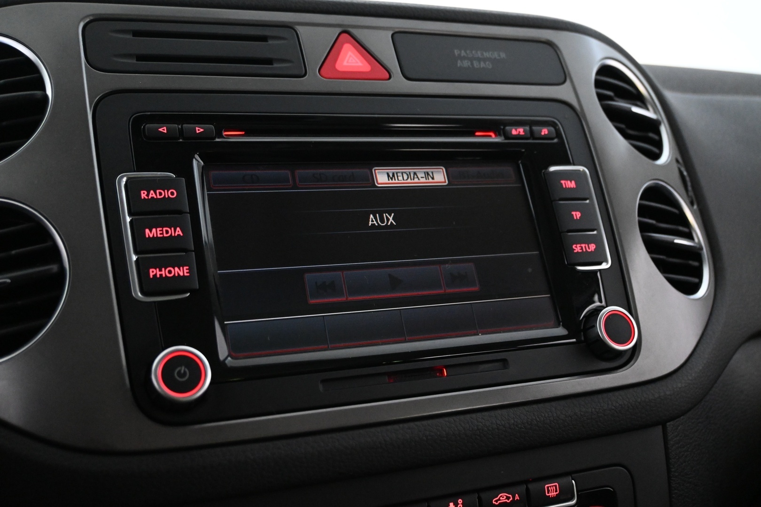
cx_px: 380
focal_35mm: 39
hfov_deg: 49.6
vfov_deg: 34.2
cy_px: 254
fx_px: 824
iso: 5000
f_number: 4.5
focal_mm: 26
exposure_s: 1/40
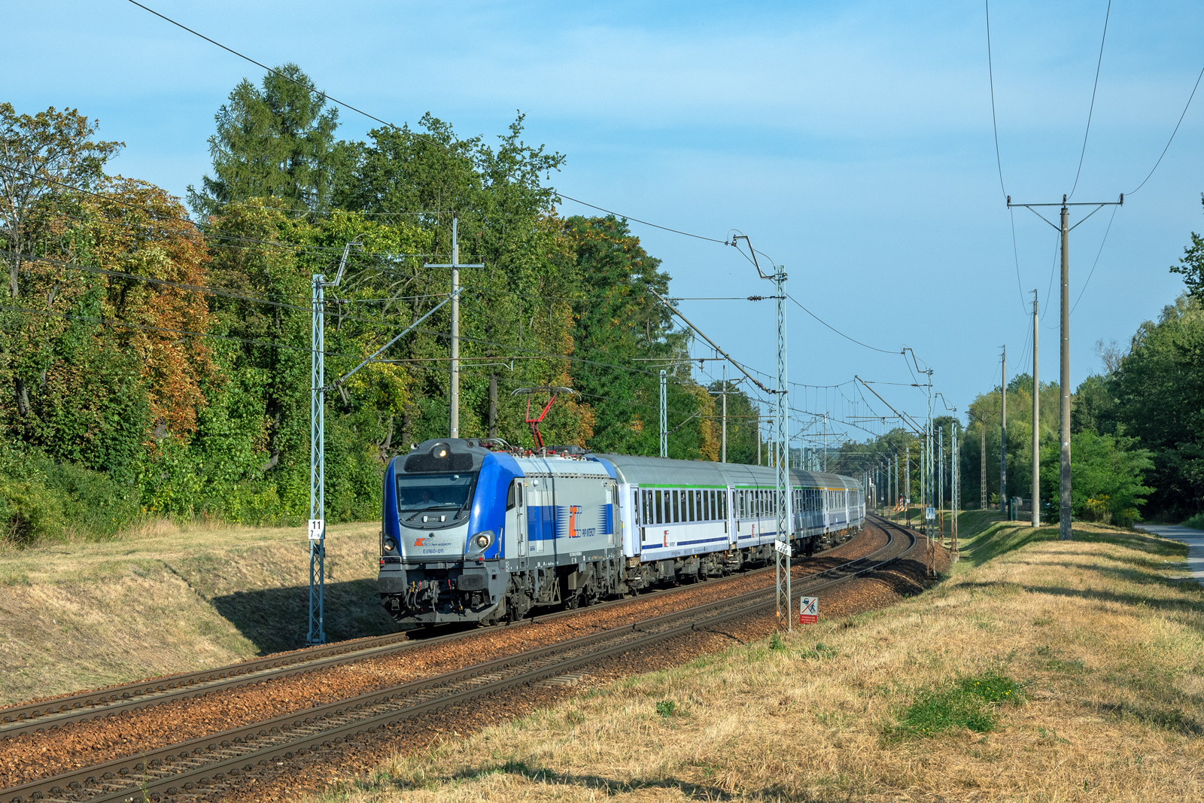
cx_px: 602
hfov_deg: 26.0
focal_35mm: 78
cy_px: 402
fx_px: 2609
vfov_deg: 17.5
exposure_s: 1/1000
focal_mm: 52
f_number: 9
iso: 200
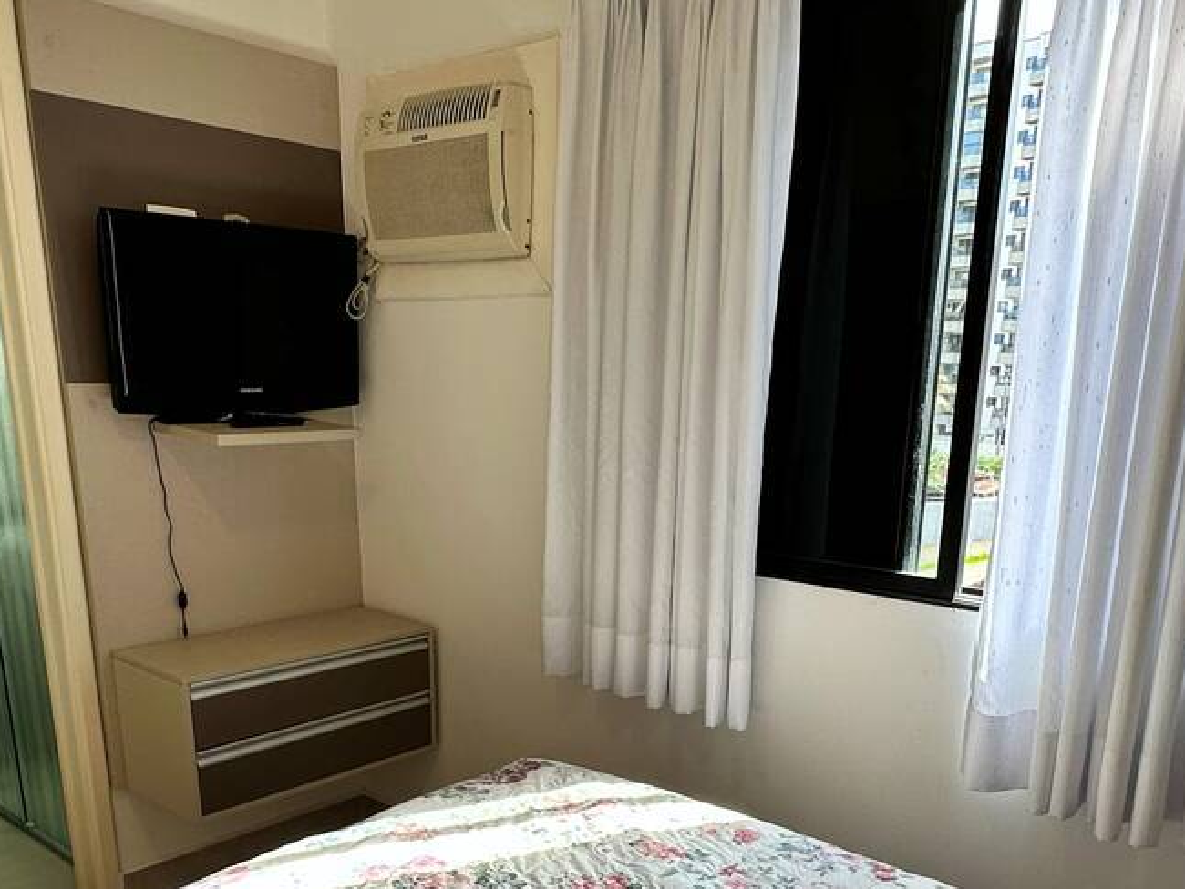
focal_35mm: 31
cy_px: 678
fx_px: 1062
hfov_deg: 58.3
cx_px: 629
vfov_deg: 43.8
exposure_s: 1/120
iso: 50
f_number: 2.2
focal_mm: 2.22
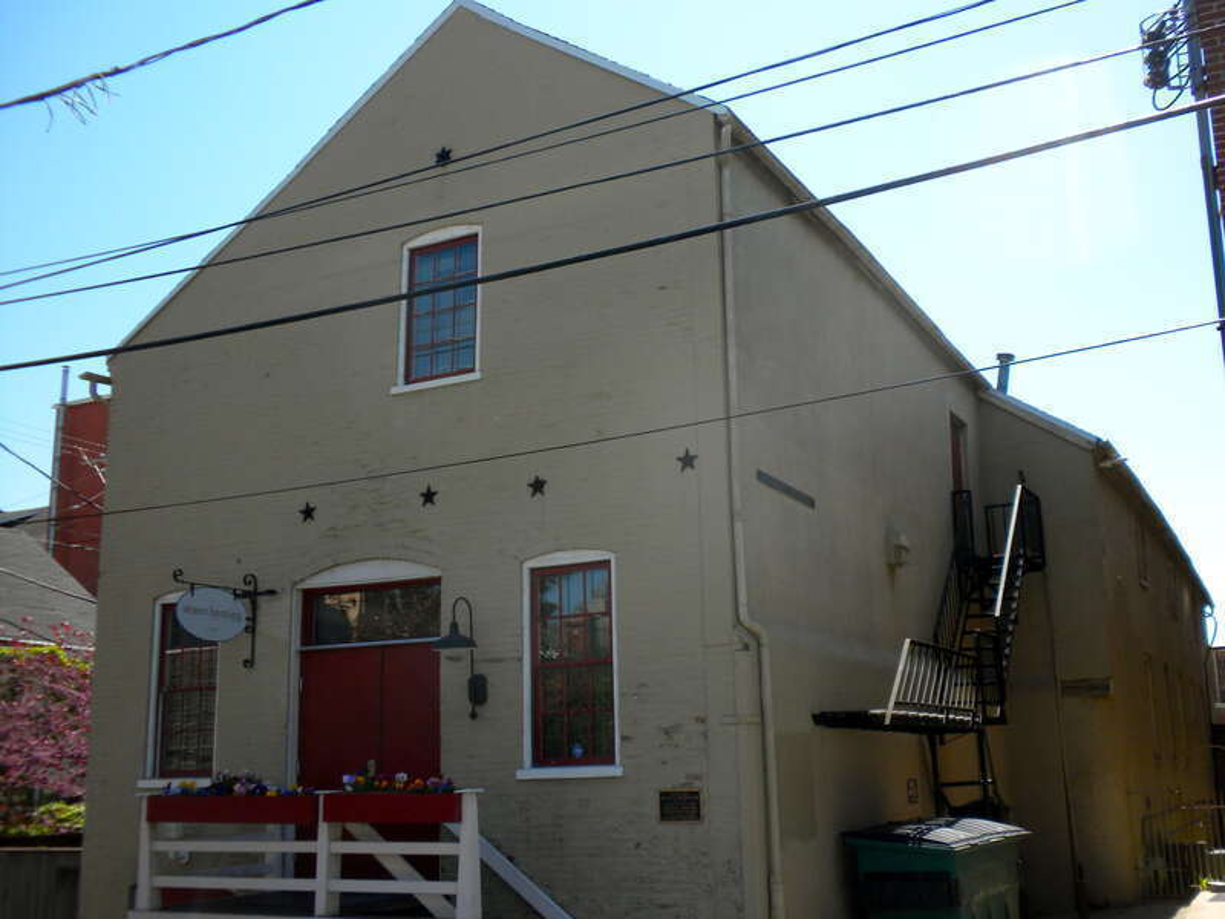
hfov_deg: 50.1
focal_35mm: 37
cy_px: 460
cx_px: 612
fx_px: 1309
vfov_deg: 38.7
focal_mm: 6.6
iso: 64
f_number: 3.5
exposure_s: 1/493
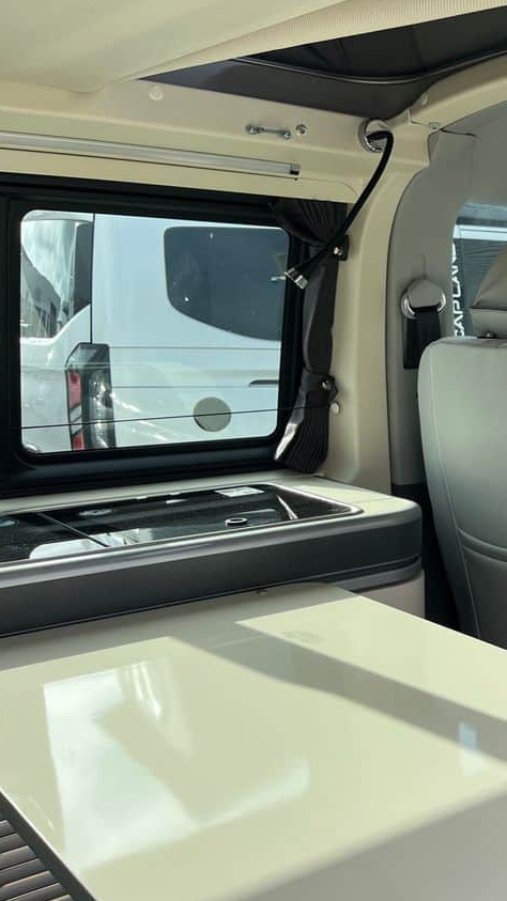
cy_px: 460
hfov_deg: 24.0
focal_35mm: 43
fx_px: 1028
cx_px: 678
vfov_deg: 47.4
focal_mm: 5.1
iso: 50
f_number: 1.6
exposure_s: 1/1075
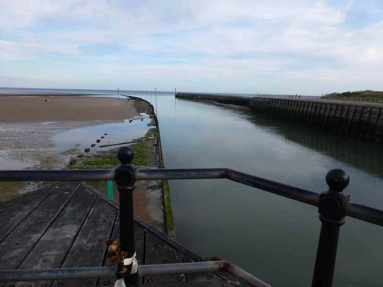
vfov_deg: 56.8
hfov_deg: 71.6
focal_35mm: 24
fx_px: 266
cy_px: 144
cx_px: 192
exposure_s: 1/320
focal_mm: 4.3
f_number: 4
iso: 100
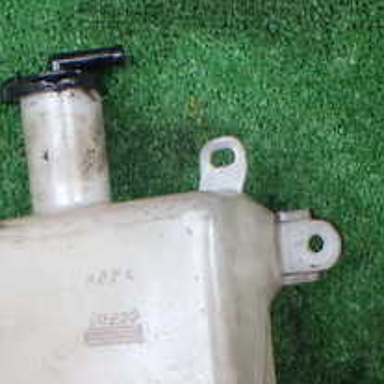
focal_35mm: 77
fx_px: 966
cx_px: 141
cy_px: 403
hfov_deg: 22.4
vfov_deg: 21.5
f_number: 2.3
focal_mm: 5.4
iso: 100
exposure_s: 1/200
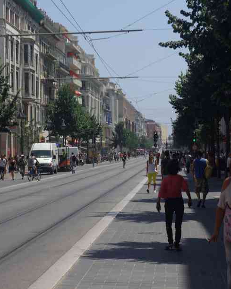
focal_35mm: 127
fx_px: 1083
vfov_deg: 15.2
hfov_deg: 12.2
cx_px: 103
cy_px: 135
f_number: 9.5
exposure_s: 1/180
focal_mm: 55
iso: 100
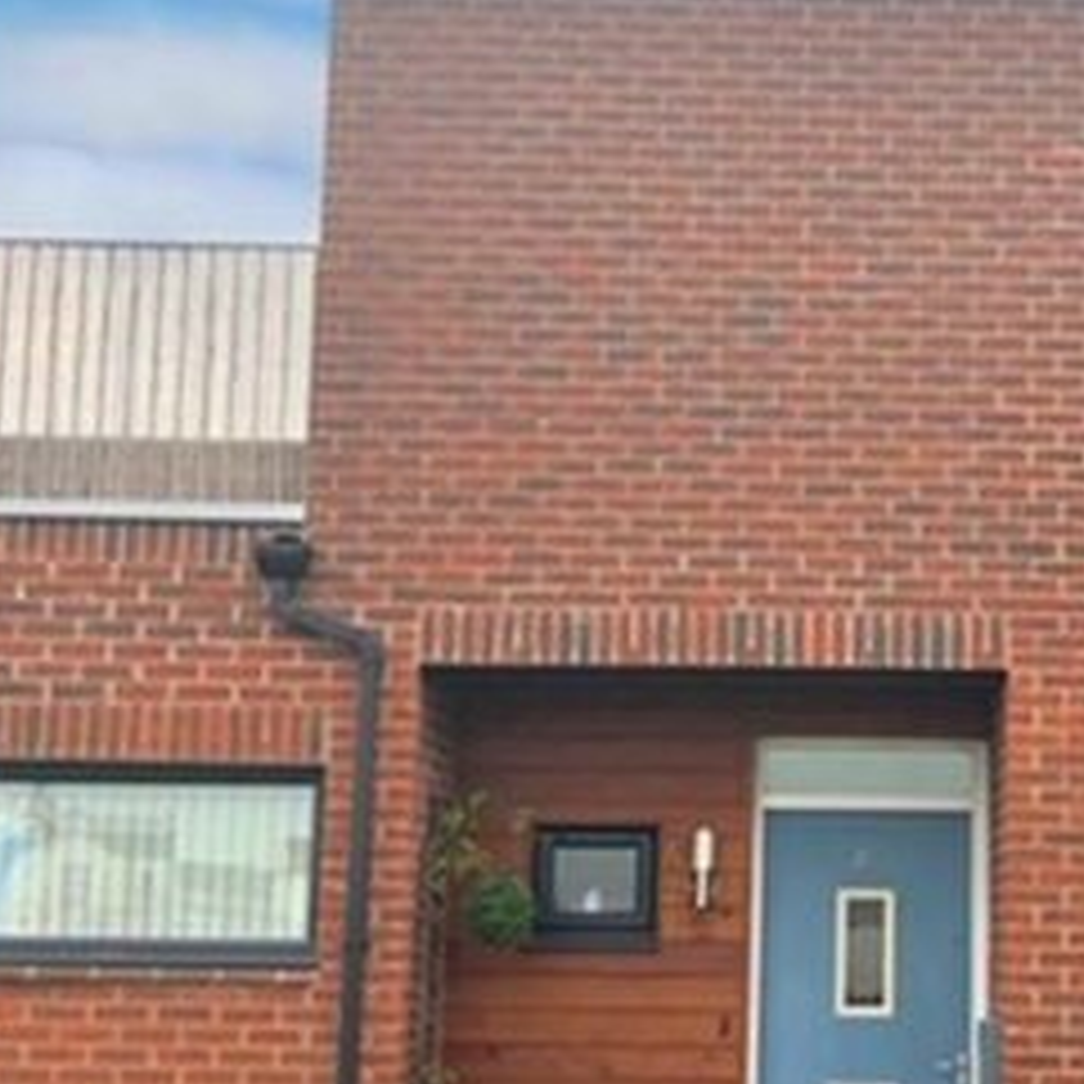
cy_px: 520
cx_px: 868
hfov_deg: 23.6
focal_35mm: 72
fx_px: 2551
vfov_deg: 24.0
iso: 20
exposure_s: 1/171
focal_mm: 3.99
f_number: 1.8
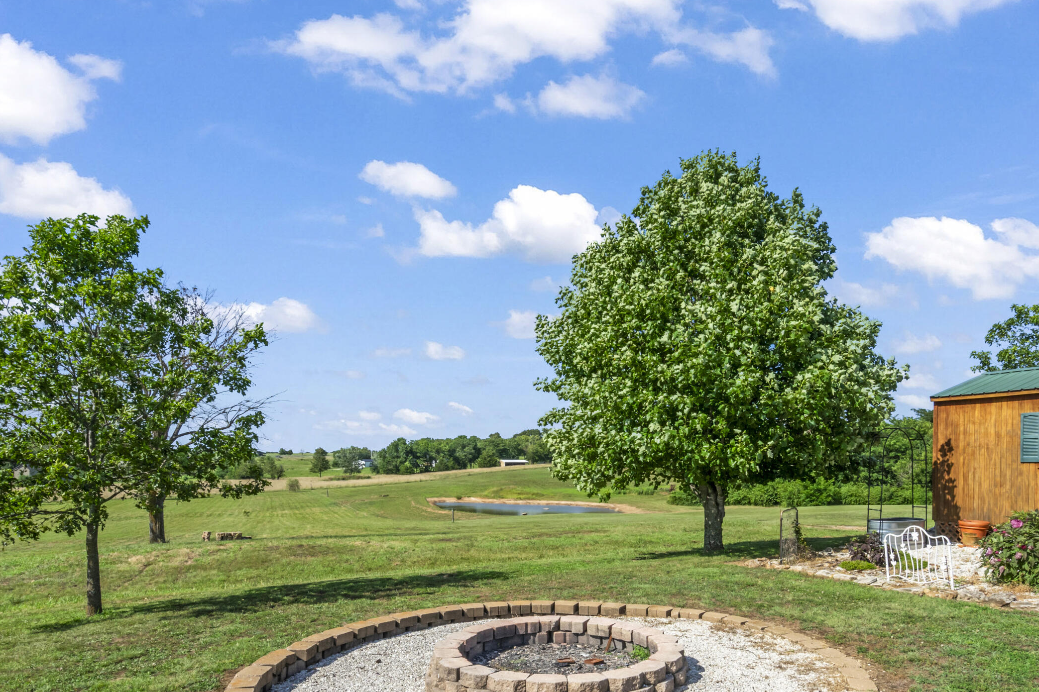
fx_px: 664
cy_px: 483
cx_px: 582
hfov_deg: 75.8
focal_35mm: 23
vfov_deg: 53.6
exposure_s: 1/500
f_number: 14
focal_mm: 16
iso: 400
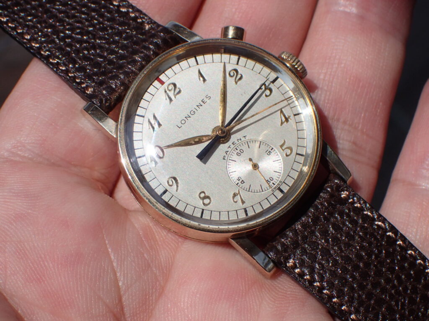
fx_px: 917
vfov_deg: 19.9
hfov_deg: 26.3
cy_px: 160
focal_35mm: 74
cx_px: 214
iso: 100
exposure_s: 1/640
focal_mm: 13.47
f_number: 5.6
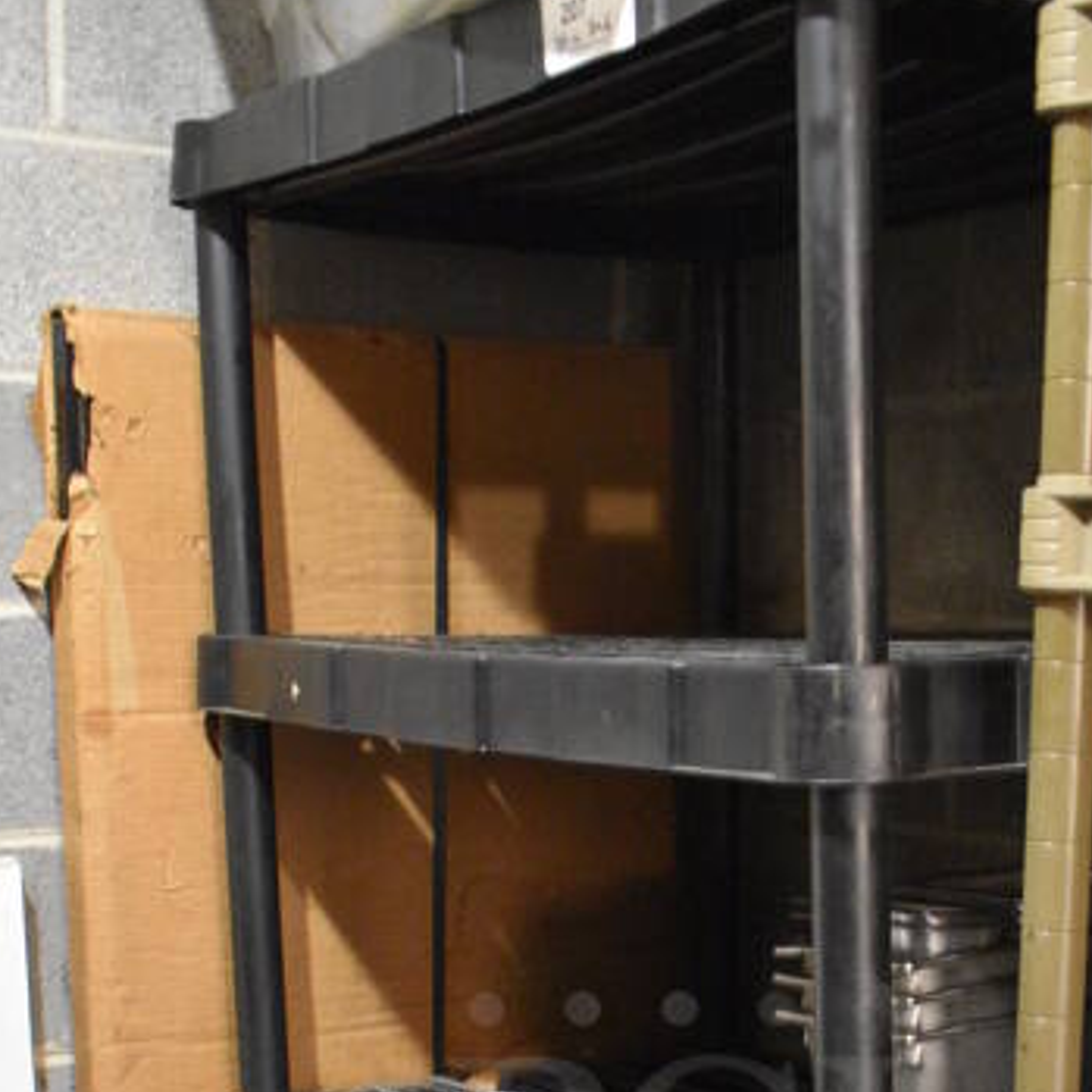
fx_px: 2141
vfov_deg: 26.8
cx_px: 679
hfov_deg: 28.5
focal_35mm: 60
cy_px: 1137
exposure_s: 1/13
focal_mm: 18
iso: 3200
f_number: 3.5
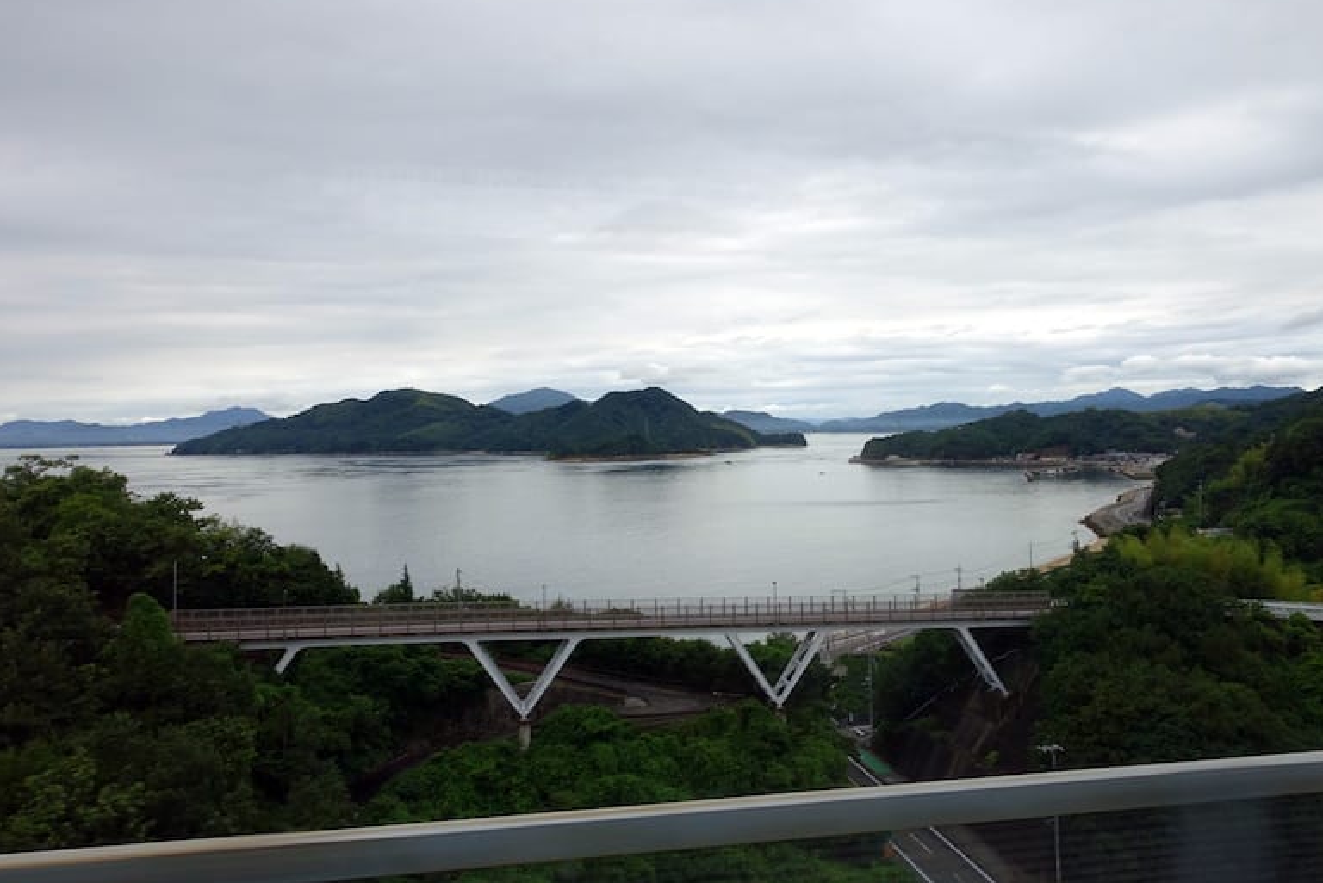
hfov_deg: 71.5
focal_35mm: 25
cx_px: 682
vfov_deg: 51.3
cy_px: 435
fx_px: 919
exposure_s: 1/125
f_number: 5.6
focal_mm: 8.8
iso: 125
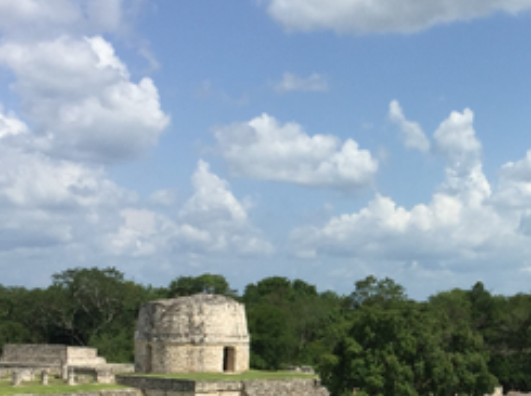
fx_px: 1271
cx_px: 518
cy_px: 352
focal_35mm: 83
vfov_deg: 17.5
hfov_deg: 22.8
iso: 32
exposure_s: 1/2825
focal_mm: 4.15
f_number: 2.2
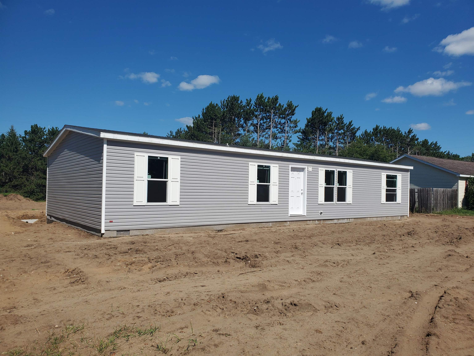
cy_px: 178
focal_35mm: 26
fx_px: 356
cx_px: 237
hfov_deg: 67.3
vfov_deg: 53.1
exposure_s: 1/2872
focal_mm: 4.3
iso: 50
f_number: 2.4
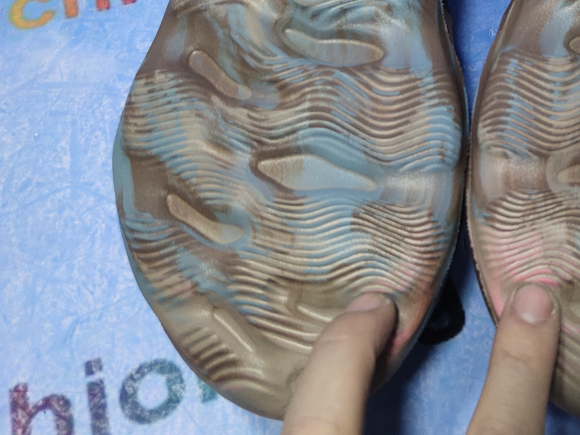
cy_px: 106
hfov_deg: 32.0
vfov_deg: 24.9
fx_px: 972
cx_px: 497
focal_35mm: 58
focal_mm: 4.35
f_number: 1.79
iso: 99
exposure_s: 1/100
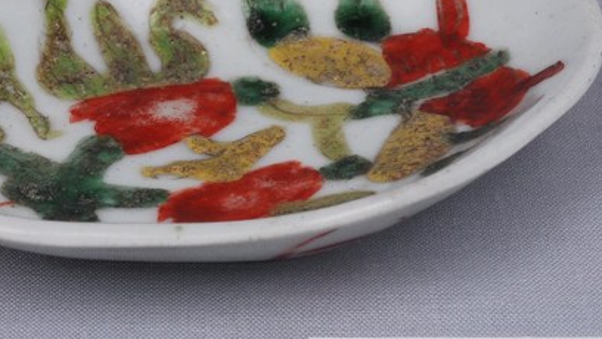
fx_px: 2364
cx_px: 227
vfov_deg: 8.2
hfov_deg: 14.5
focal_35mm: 148
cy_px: 139
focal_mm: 60
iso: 100
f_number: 29
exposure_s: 1/125
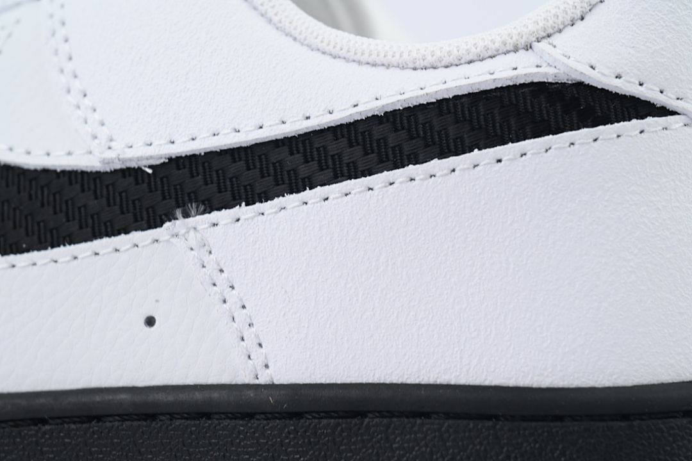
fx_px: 1961
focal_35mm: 102
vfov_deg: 13.4
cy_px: 230
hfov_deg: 20.0
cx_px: 346
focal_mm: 102
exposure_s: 1/100
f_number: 10
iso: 400
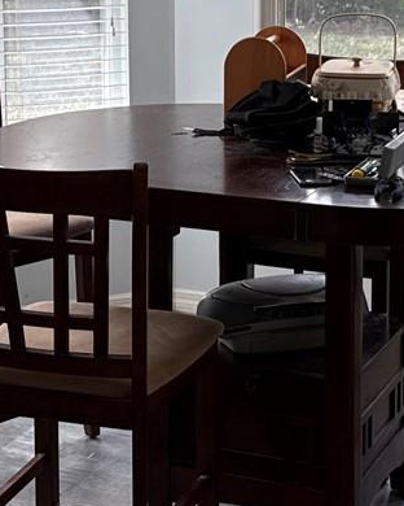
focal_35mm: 96
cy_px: 105
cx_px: 233
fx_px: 1435
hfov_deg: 16.0
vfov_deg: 19.8
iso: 100
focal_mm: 6.76
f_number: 1.78
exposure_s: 1/341
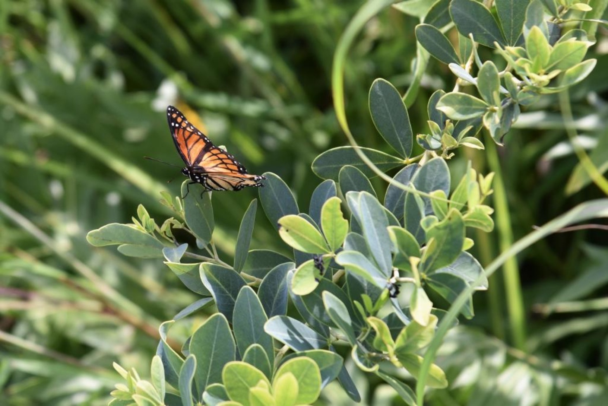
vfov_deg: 11.4
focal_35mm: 120
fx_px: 2028
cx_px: 304
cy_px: 203
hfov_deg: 17.1
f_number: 5.6
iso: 400
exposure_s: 1/500
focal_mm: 120
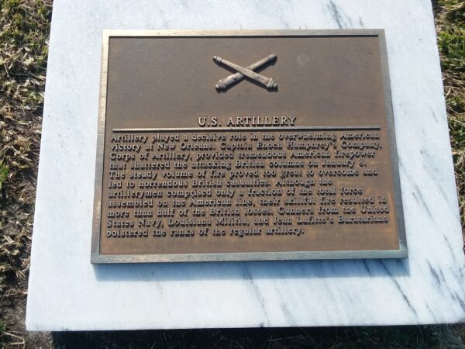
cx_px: 232
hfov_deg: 61.7
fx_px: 390
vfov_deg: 48.2
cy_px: 174
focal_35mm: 29
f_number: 1.9
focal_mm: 2.47
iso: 40
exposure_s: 1/916
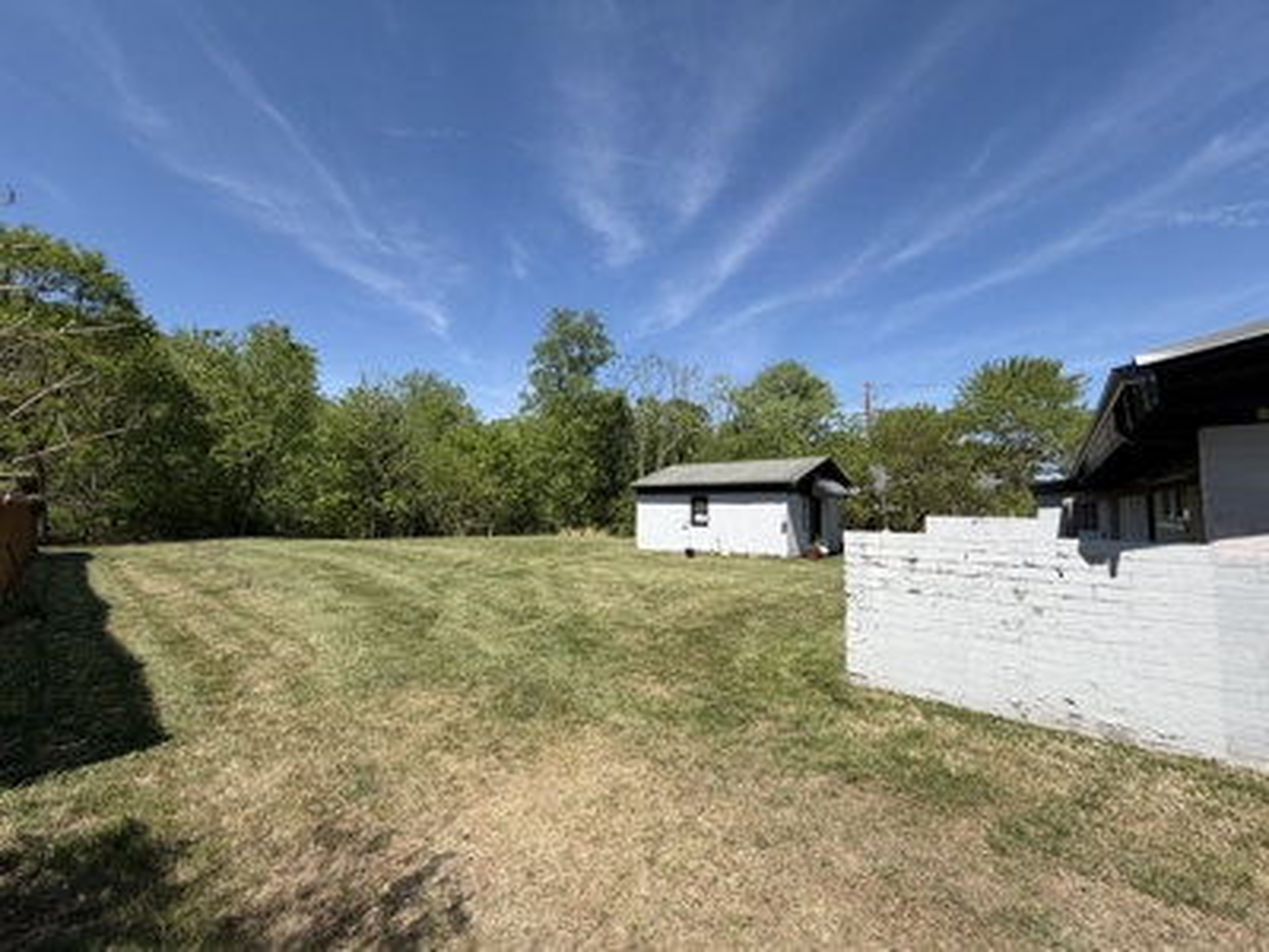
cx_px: 634
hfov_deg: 102.1
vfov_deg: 85.7
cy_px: 476
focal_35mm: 14
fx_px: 513
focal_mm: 2.22
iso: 20
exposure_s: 1/830
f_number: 2.2
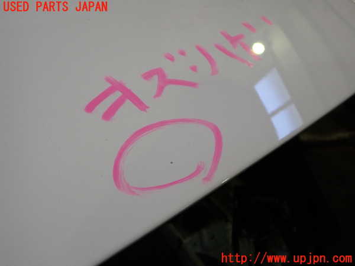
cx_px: 178
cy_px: 133
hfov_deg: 60.0
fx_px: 308
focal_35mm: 30
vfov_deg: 46.8
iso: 200
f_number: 2.3
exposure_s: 1/100
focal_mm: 5.4
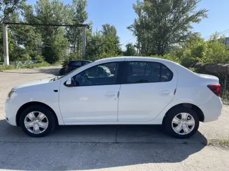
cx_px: 114
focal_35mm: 25
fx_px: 165
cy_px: 86
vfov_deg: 54.9
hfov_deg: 69.4
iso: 32
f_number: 1.6
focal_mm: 5.1
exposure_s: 1/1976
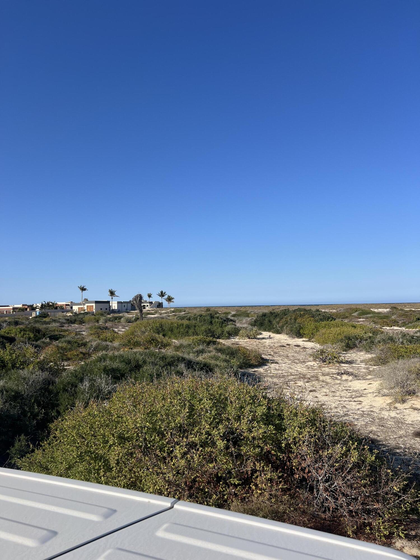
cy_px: 280
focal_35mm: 26
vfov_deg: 67.3
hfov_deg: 53.1
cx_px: 210
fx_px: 421
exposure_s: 1/5319
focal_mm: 5.7
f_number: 1.5
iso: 50
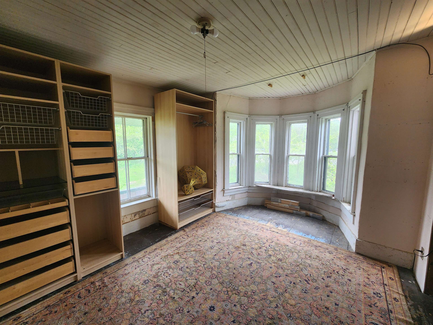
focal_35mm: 13
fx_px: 163
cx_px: 216
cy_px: 162
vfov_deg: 89.9
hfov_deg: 106.2
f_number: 2.2
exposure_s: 1/60
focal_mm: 2.2
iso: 160
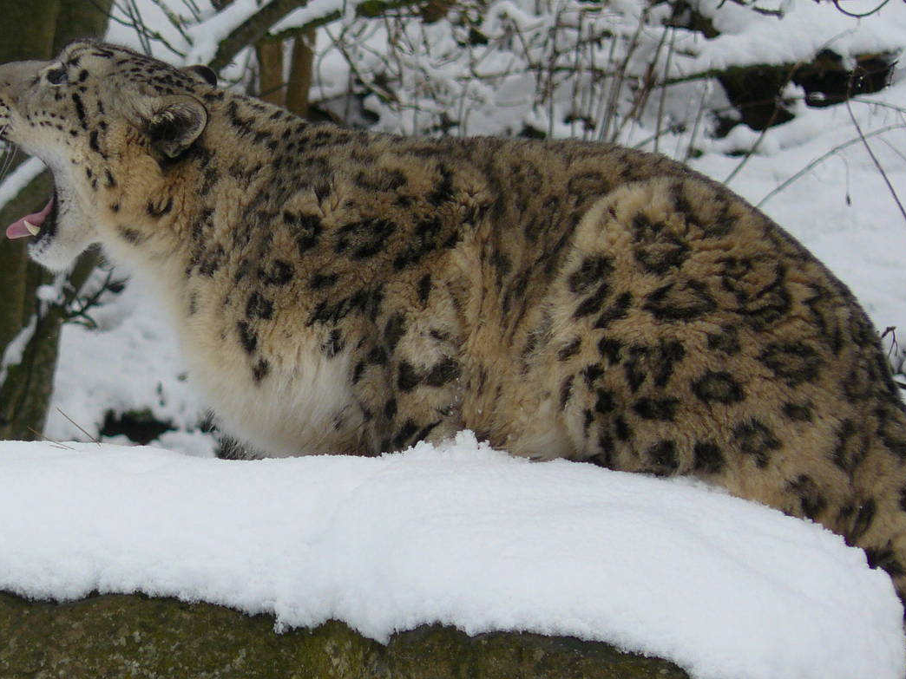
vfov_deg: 3.0
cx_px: 263
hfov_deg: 4.0
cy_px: 375
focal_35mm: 498
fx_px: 13034
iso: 100
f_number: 4
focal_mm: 54.2
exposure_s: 1/800
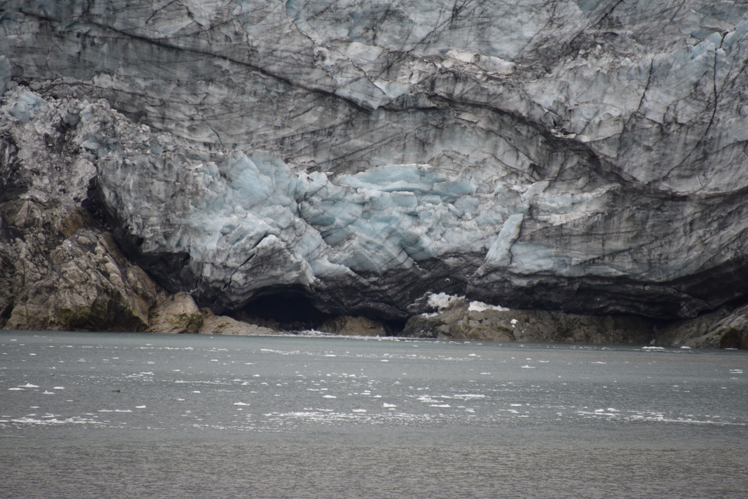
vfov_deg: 4.6
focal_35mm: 300
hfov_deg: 6.9
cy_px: 250
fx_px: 6234
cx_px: 374
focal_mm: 300
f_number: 5.6
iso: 560
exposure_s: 1/640
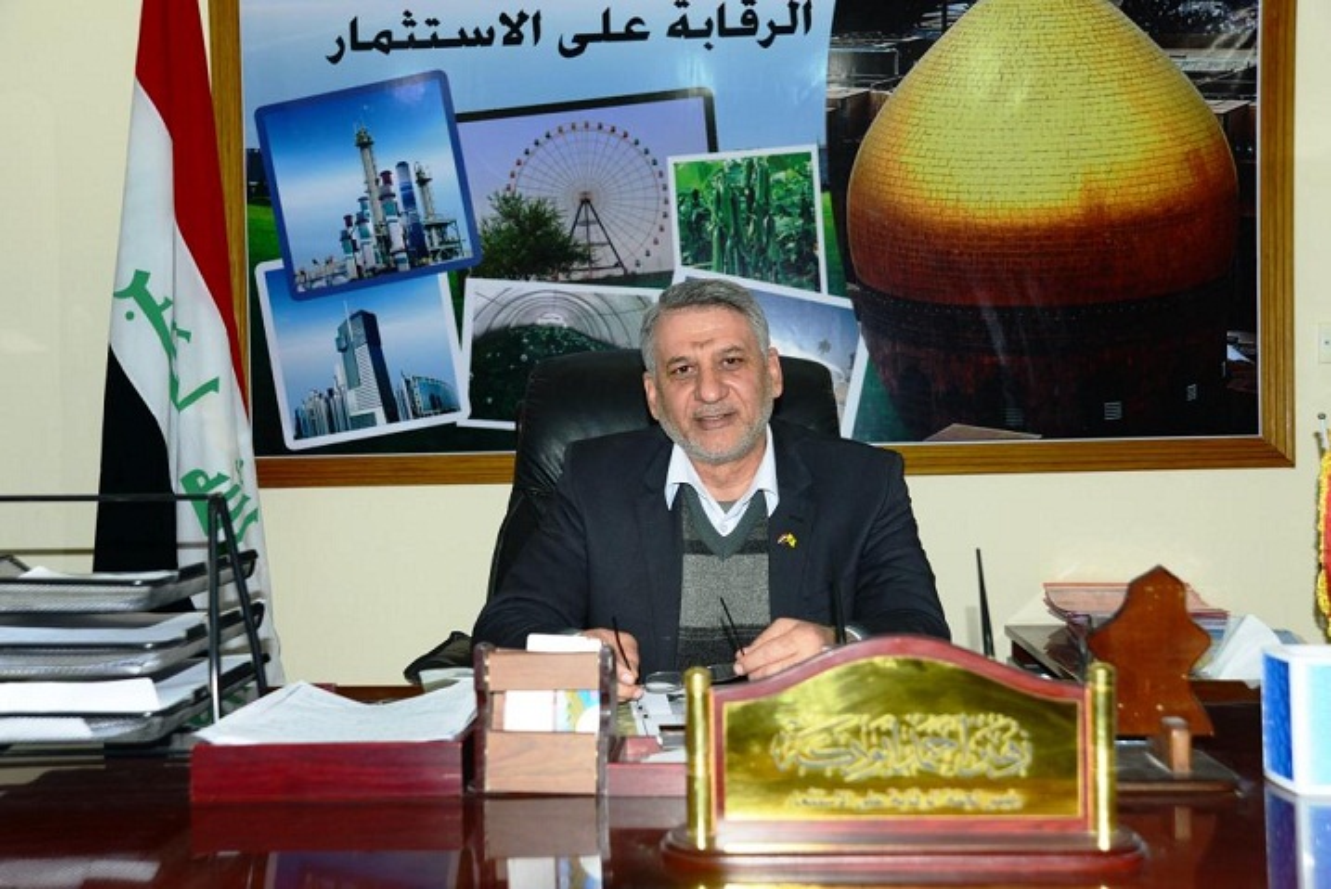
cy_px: 444
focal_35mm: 40
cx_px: 666
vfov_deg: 33.4
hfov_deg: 48.4
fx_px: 1480
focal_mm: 40
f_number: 5.6
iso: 400
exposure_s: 1/100
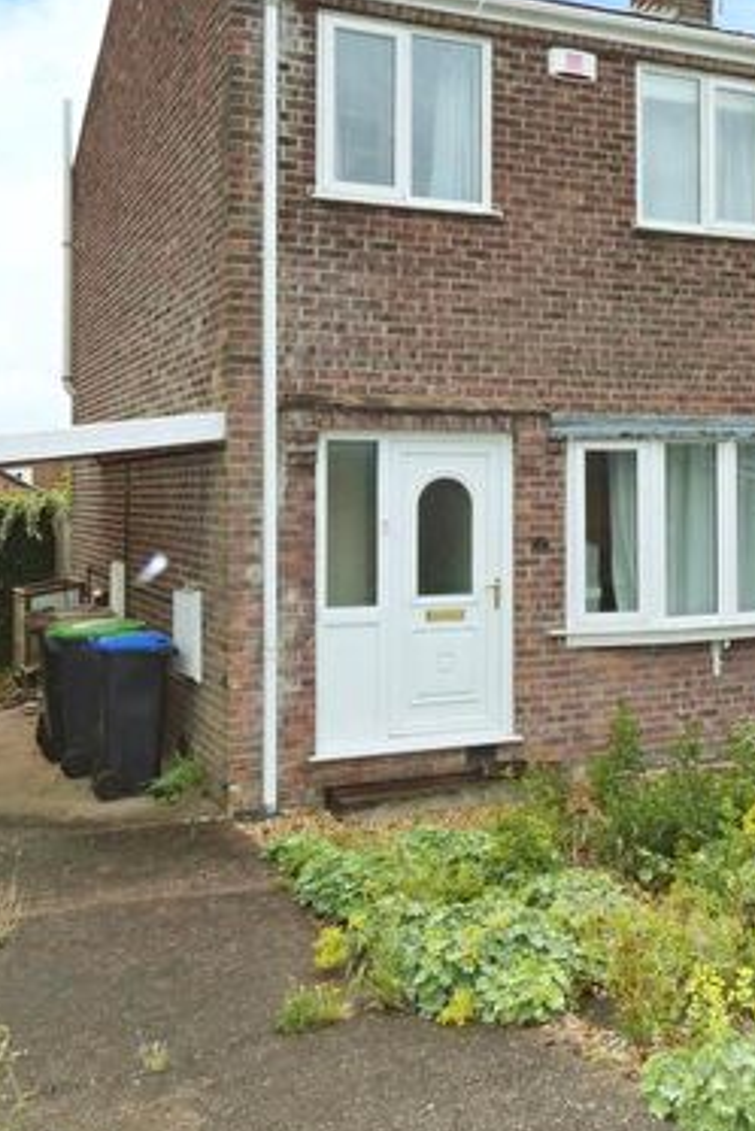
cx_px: 552
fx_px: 1226
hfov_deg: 33.7
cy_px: 414
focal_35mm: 39
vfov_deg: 49.0
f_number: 2.8
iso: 80
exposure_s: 1/640
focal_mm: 3.6
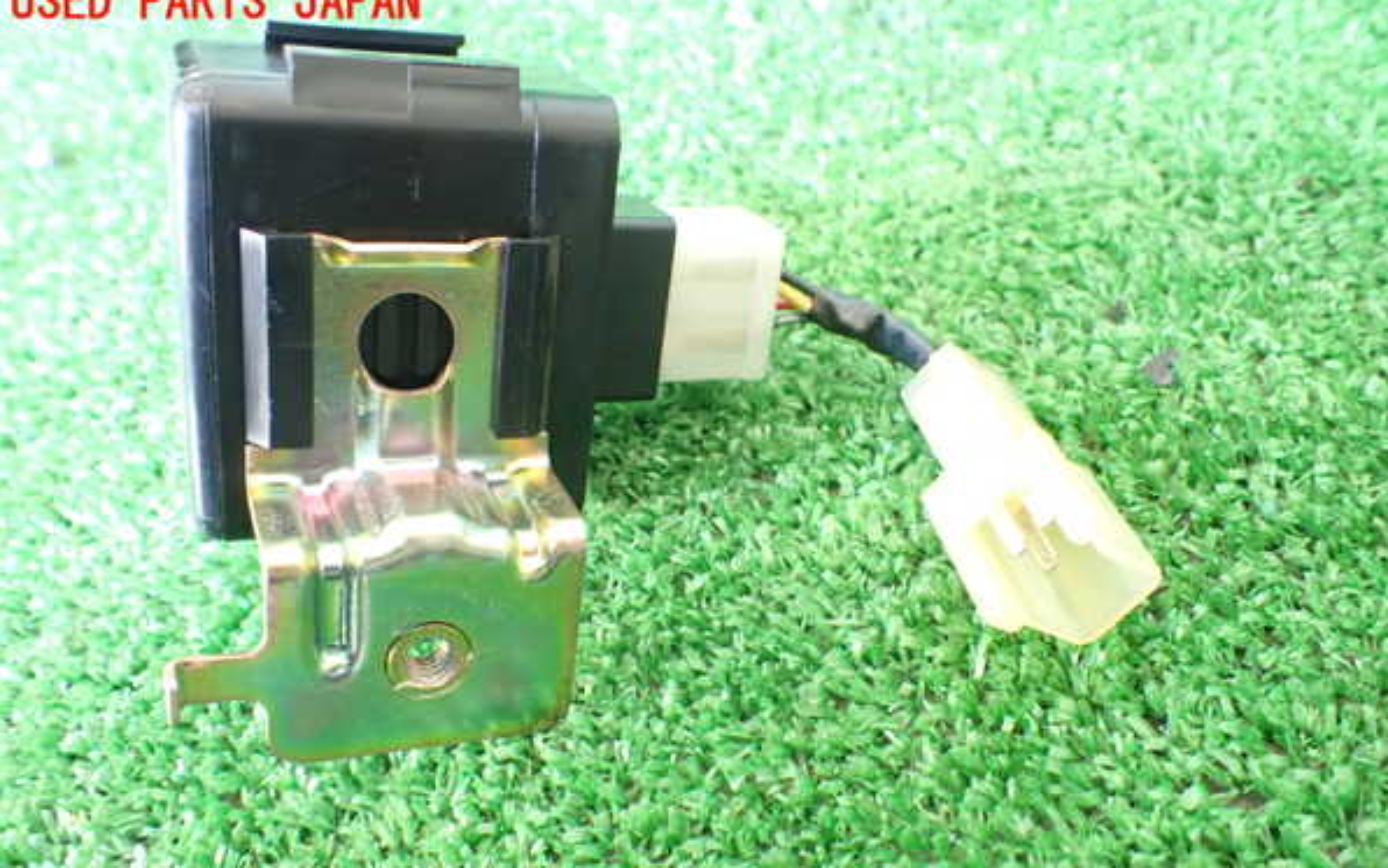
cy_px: 498
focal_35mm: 32
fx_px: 1211
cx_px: 696
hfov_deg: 59.6
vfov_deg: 39.4
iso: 800
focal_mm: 5.4
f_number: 2.3
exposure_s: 1/30
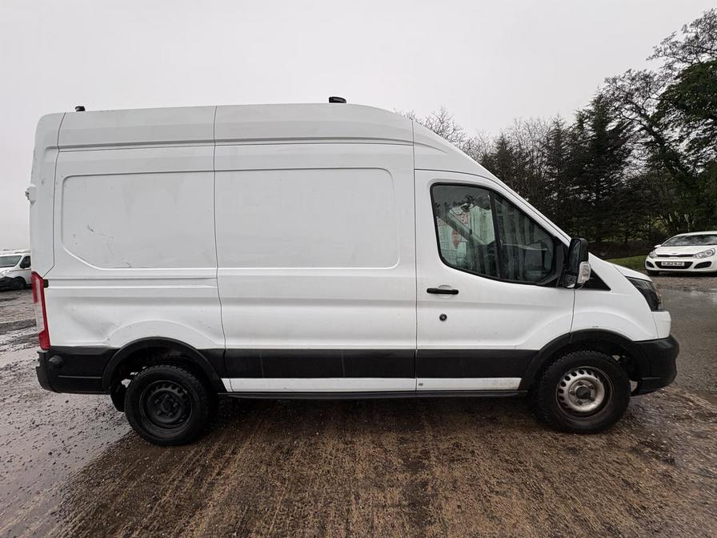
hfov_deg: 102.1
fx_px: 290
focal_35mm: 14
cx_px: 358
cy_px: 269
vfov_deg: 85.7
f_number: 2.2
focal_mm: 2.22
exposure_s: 1/99
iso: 80
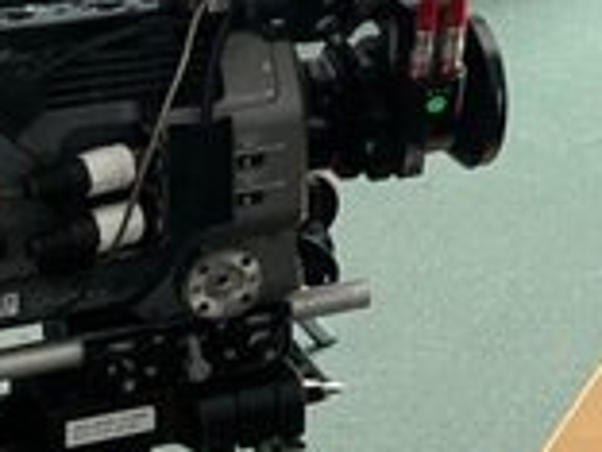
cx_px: 1405
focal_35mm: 133
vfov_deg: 10.6
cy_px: -305
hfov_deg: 12.1
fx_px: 2313
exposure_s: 1/121
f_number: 1.6
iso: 100
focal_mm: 5.1
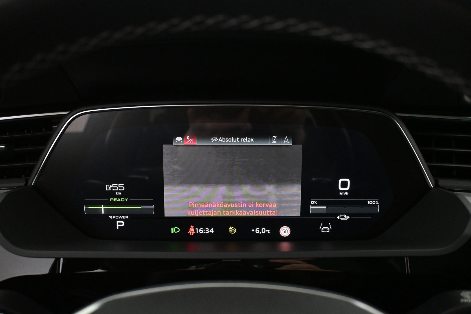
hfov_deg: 61.9
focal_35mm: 30
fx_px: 392
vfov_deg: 43.6
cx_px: 236
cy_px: 157
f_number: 3.8
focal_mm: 20
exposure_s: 1/60
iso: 5000
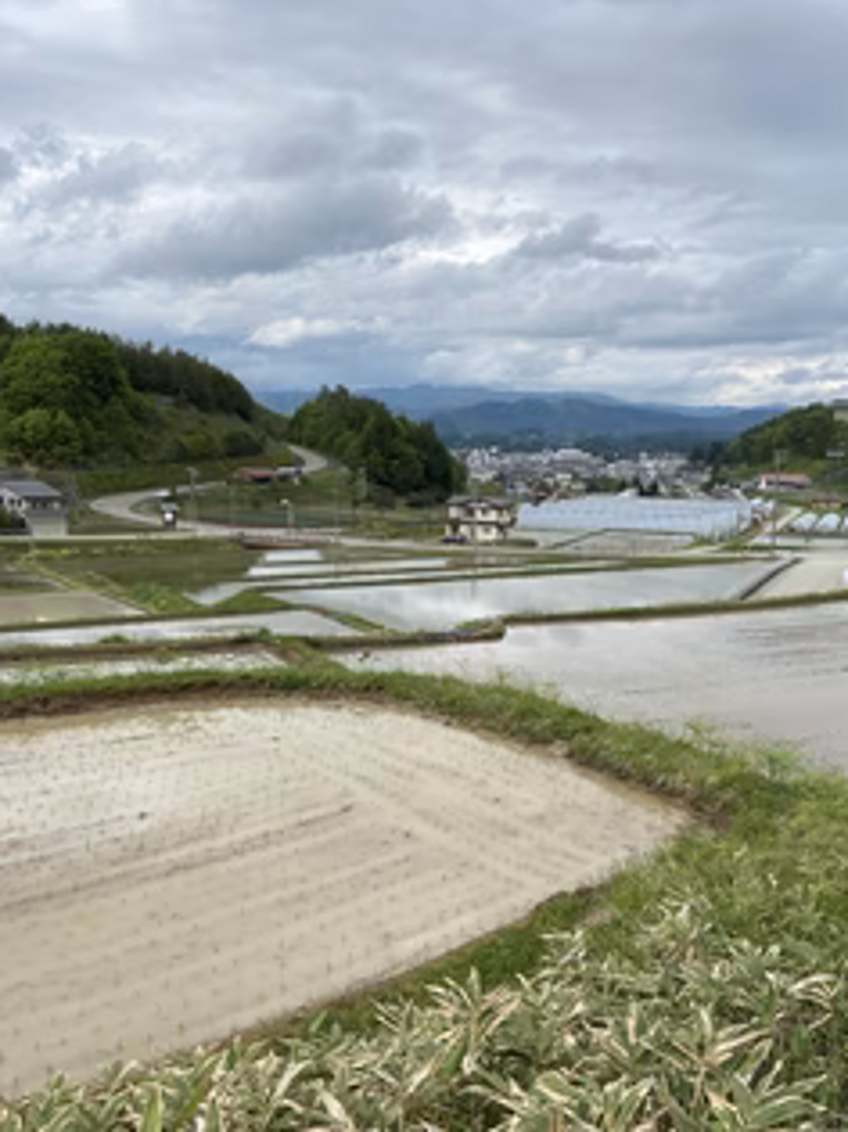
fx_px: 1079
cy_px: 672
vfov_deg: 55.0
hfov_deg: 42.6
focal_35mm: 33
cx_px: 521
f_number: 1.8
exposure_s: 1/1927
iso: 32
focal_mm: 4.25
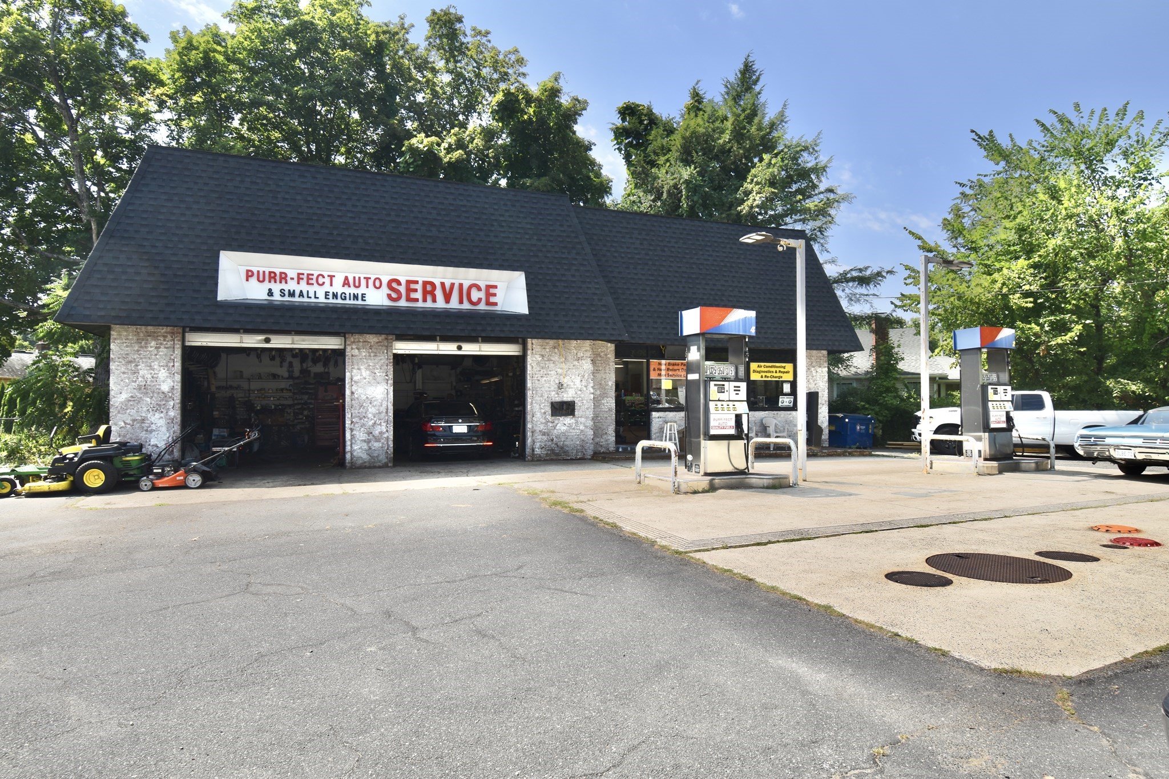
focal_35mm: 21
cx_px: 584
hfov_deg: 81.2
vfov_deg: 59.5
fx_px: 682
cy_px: 390
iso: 100
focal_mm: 14
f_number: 9
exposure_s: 1/200
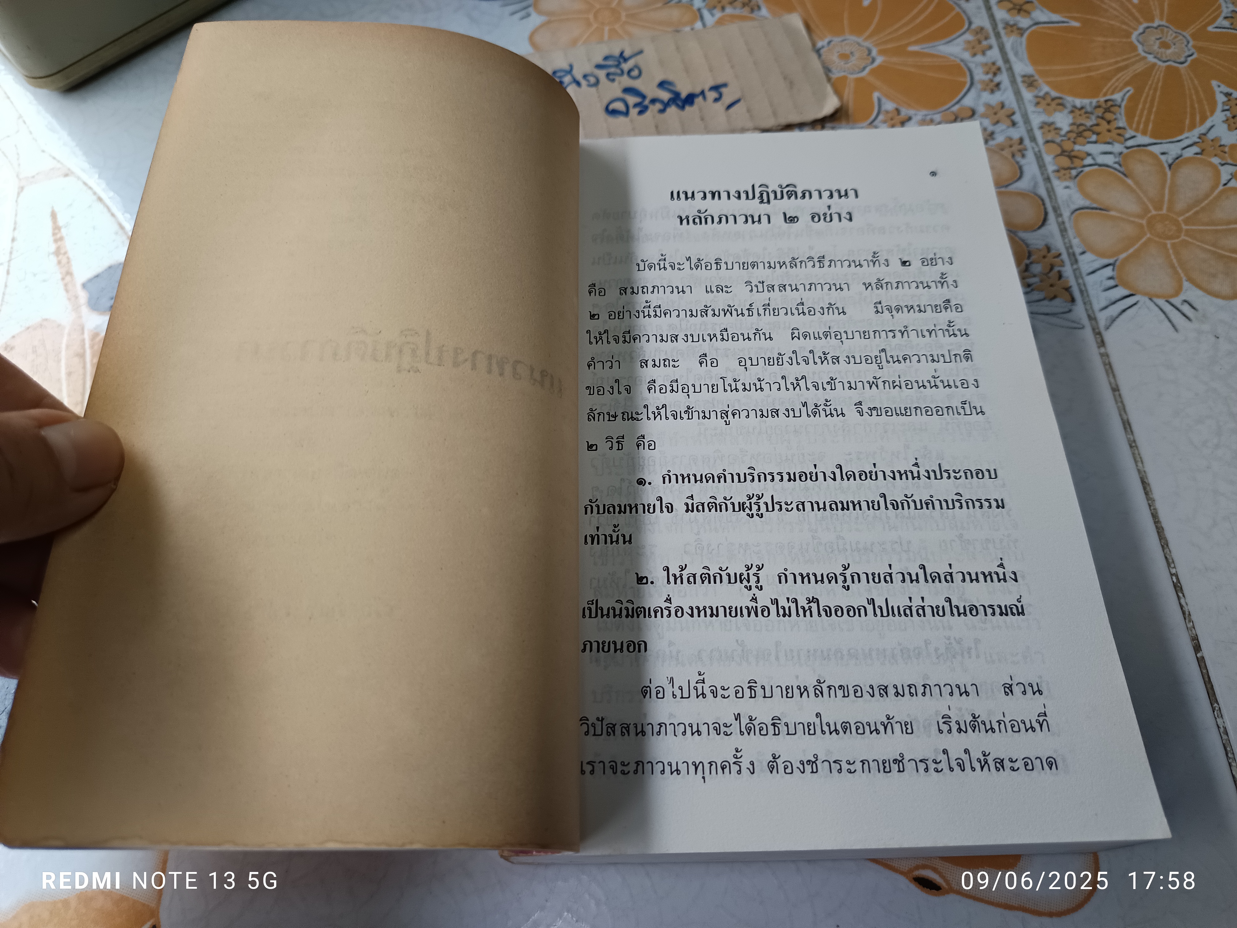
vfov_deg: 56.8
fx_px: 858
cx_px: 618
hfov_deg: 71.6
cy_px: 464
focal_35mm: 24
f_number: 1.7
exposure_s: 1/50
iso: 392
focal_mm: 5.31
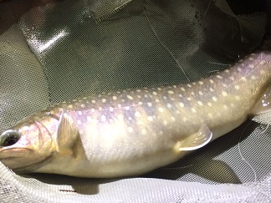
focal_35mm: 43
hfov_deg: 43.7
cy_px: 90
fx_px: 337
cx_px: 113
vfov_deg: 33.6
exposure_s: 1/30
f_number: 2.2
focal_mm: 4.15
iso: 50
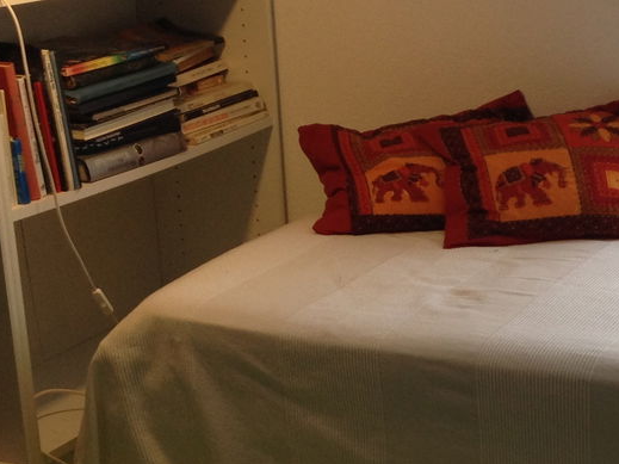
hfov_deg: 17.7
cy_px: 391
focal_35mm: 108
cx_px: 642
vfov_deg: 13.6
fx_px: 1931
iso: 50
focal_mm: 4.28
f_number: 2.4
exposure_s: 1/24
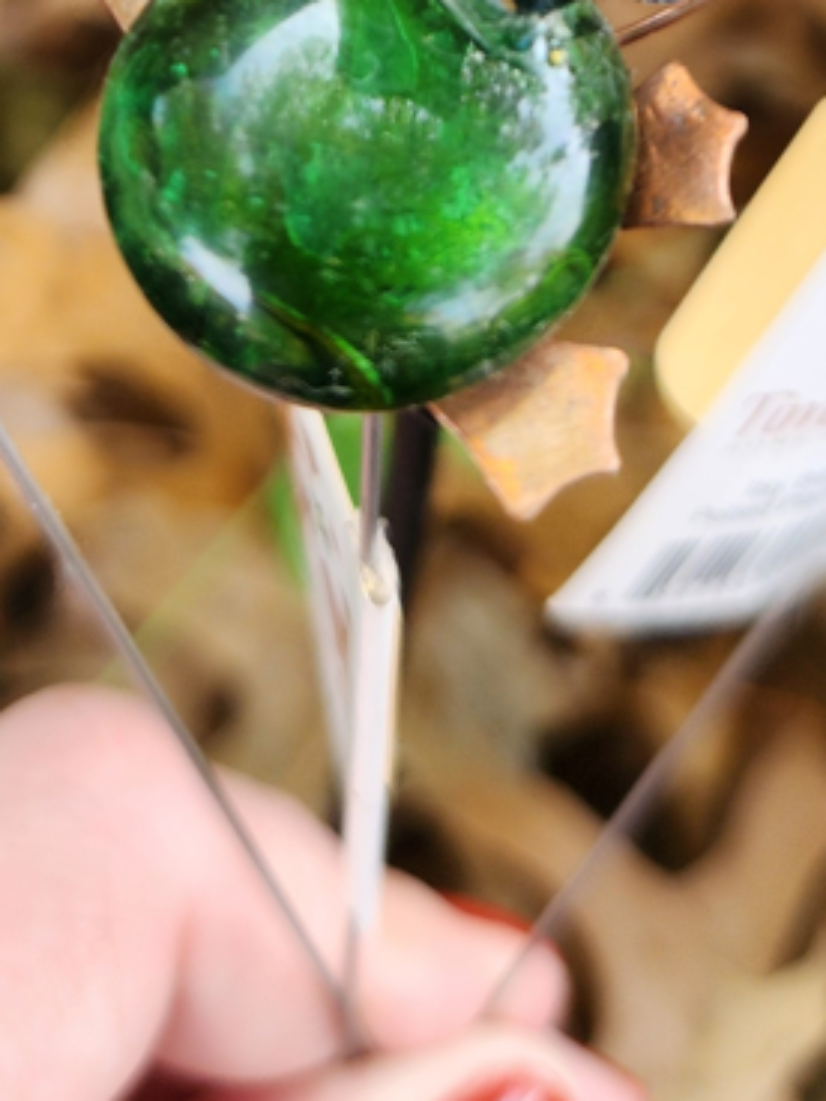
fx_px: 2386
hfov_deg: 19.6
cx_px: 461
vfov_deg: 21.7
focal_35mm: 75
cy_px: -545
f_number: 1.8
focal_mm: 5.4
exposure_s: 1/120
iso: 50
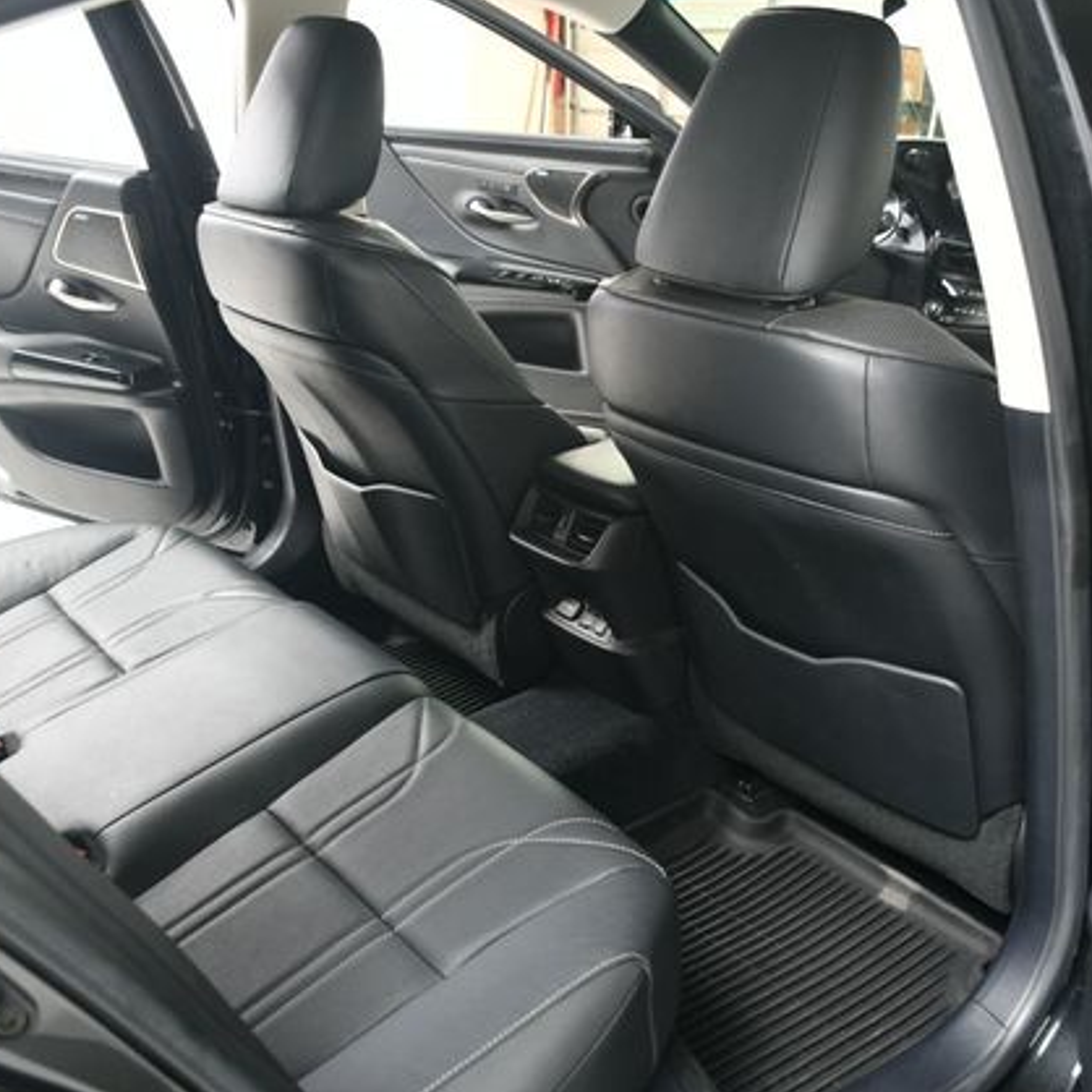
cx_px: 549
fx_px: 1392
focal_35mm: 39
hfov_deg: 42.8
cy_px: 543
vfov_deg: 42.8
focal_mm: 20
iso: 100
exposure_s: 1/160
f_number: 3.5
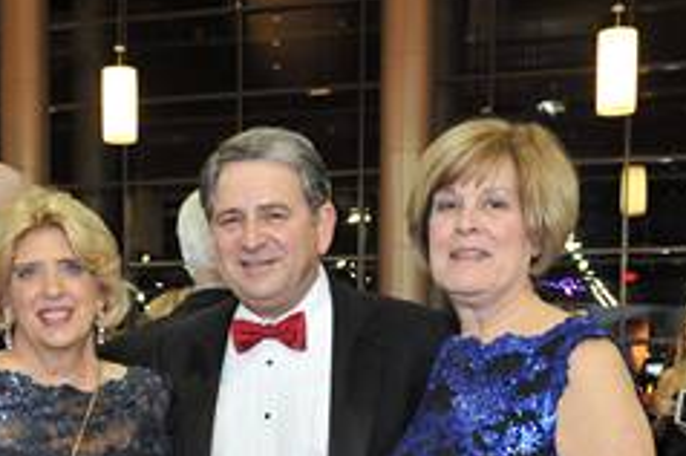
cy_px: 505
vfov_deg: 17.7
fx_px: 1408
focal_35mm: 74
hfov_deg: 27.1
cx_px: 205
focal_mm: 32
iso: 1250
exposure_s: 1/60
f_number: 6.3
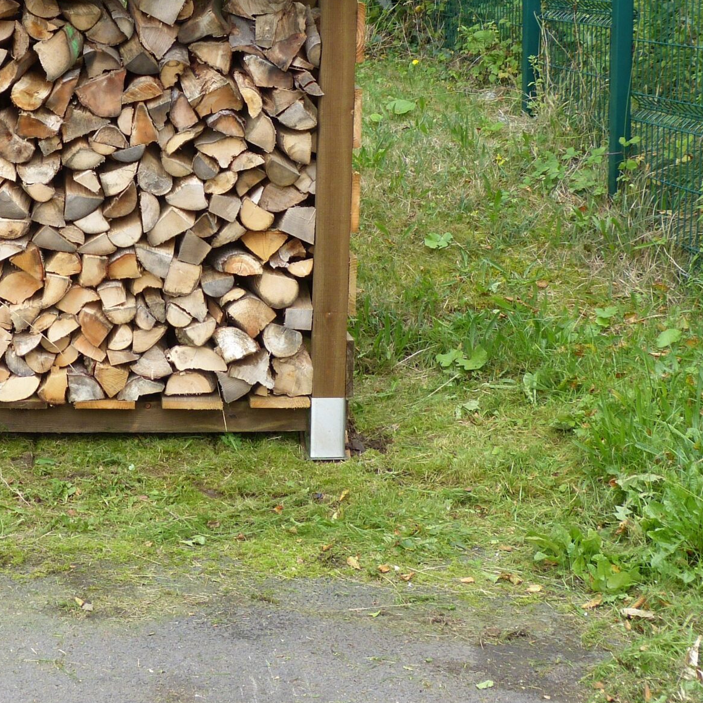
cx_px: 91
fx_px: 1654
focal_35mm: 72
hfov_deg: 23.5
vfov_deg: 23.7
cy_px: 147
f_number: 3.6
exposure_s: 1/125
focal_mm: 6.5
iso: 100
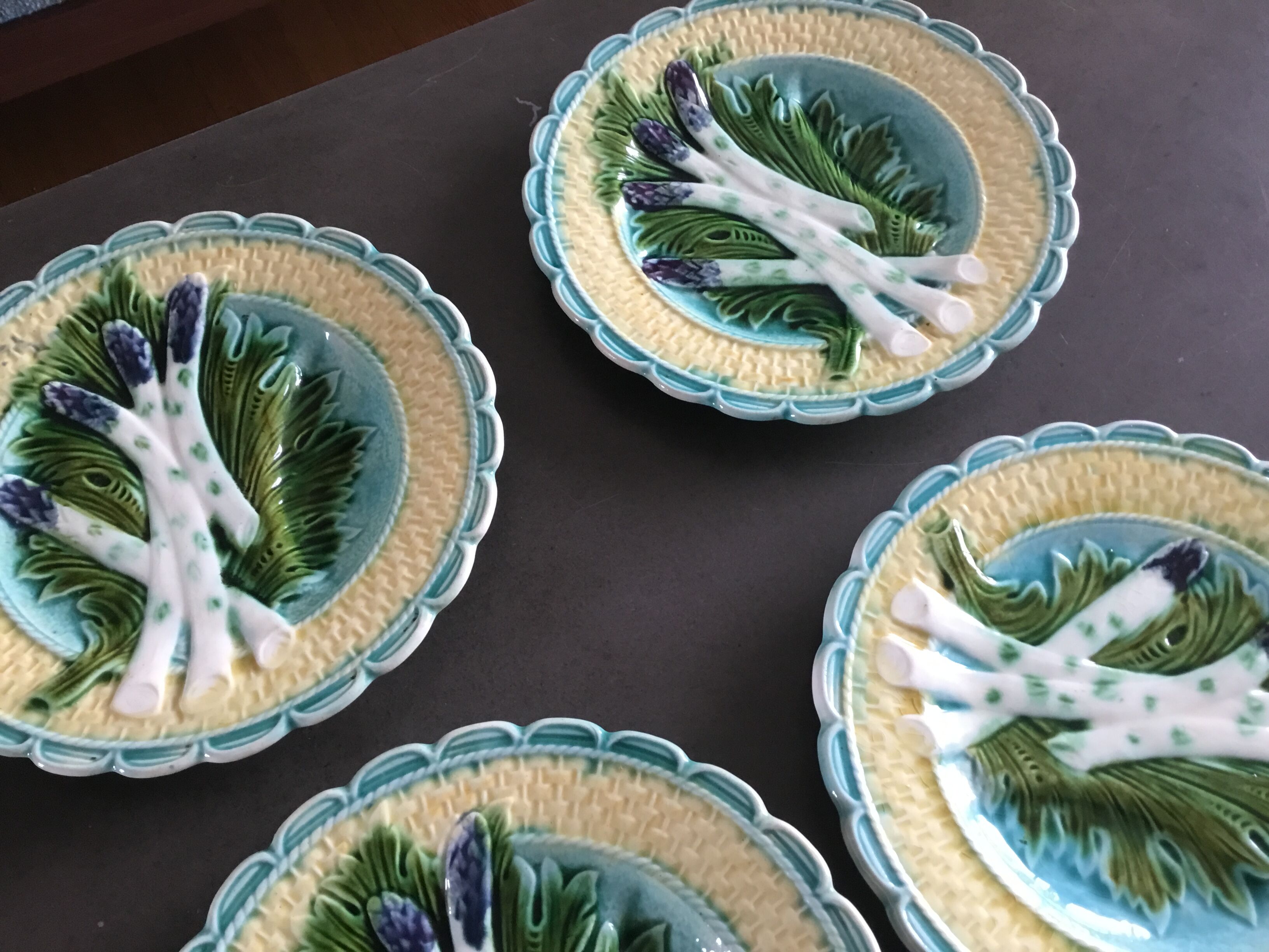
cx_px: 634
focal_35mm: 31
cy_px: 476
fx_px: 1136
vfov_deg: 45.4
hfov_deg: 58.4
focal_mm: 3.3
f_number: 2.4
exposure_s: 1/33
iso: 100
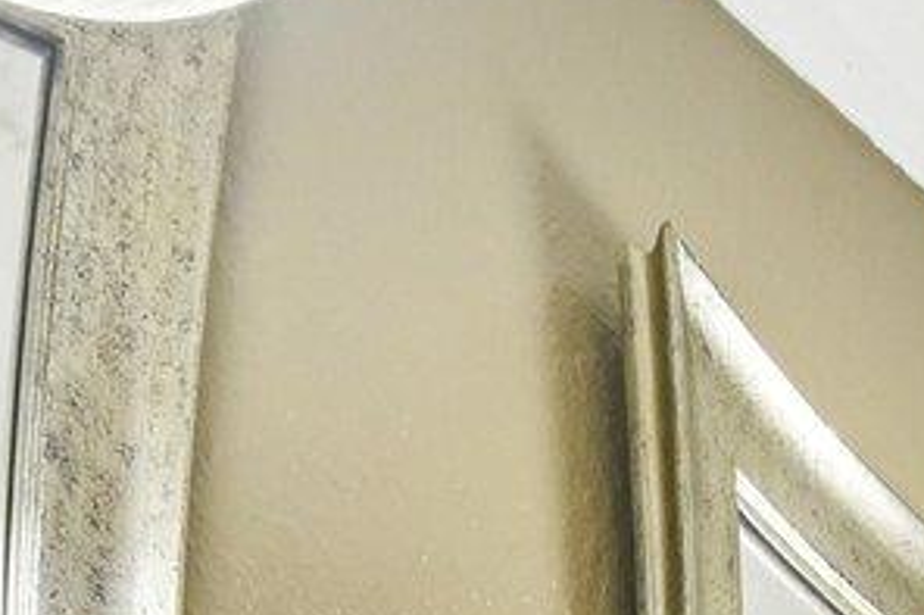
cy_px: 1987
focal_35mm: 97
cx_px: 812
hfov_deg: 20.7
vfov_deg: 9.7
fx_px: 2488
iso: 400
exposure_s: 1/15
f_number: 8
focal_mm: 14
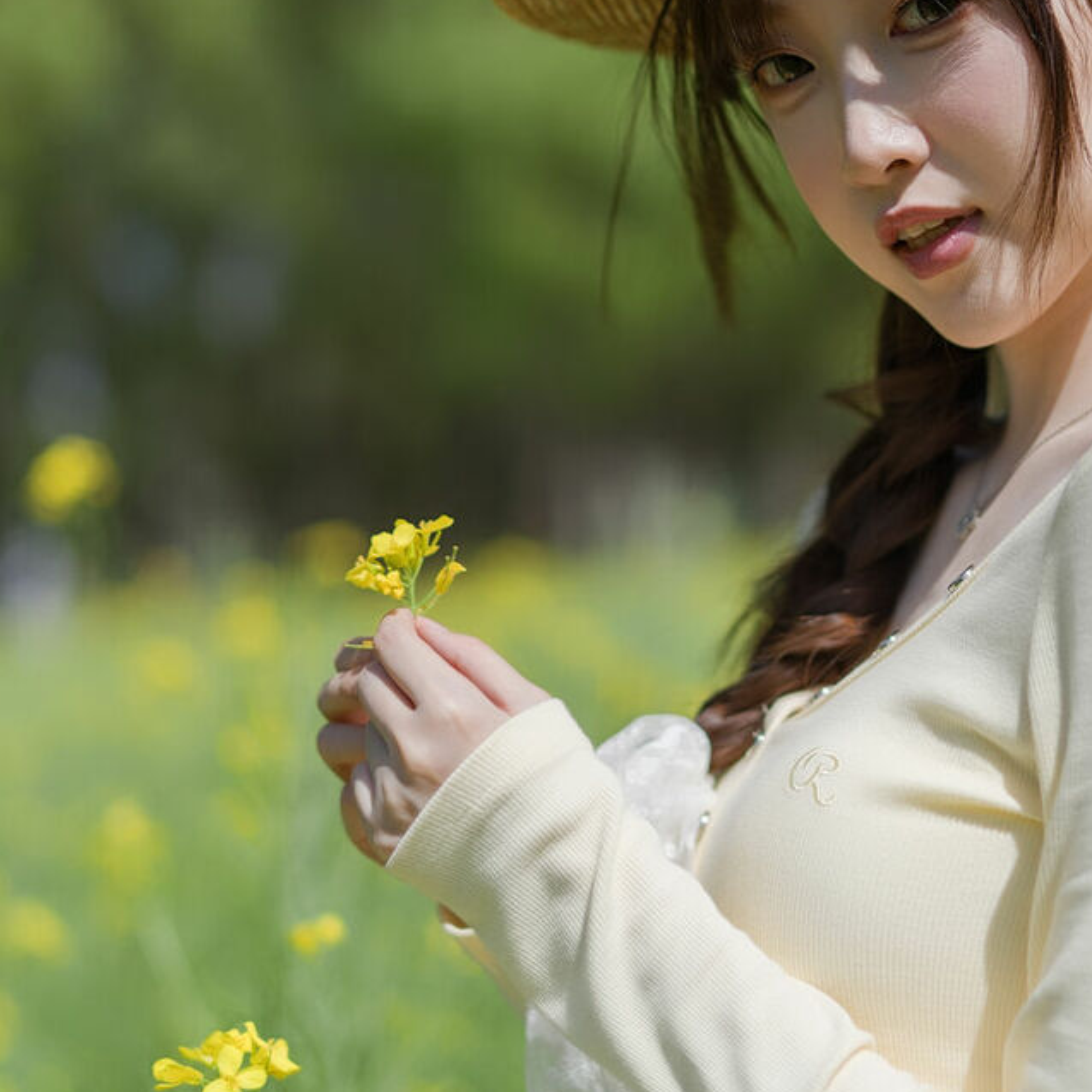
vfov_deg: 16.6
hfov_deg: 16.5
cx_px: 708
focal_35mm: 105
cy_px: 450
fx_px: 3747
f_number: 1.4
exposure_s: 1/8000
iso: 100
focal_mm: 50
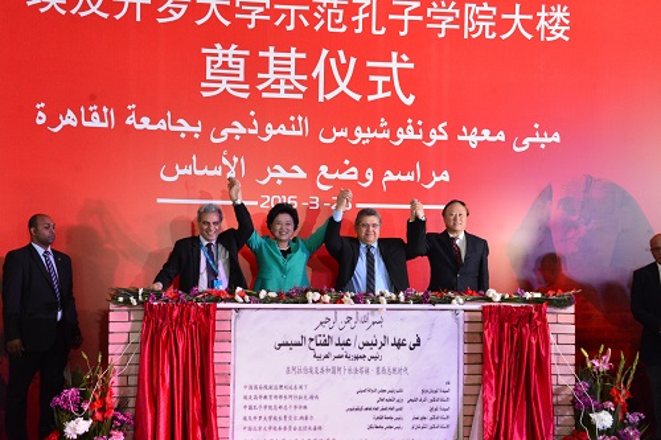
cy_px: 220
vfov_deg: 27.0
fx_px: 918
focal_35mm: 50
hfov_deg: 39.6
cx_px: 330
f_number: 7.1
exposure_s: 1/30
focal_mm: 50
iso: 4000
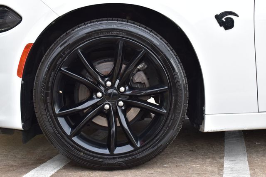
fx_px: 388
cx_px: 133
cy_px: 88
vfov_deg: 25.7
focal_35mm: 52
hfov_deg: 37.9
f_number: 7.1
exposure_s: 1/25
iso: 400
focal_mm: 35
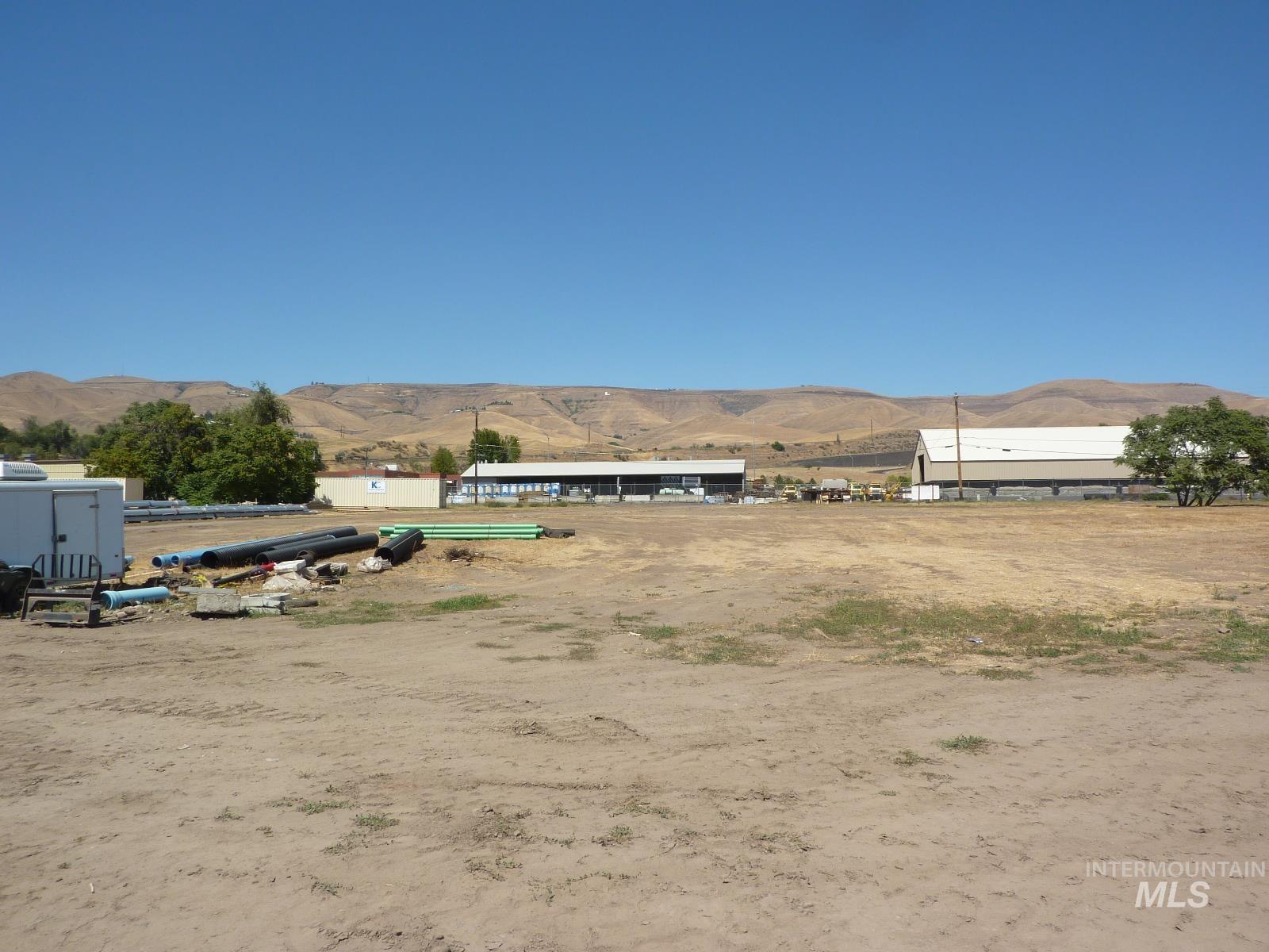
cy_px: 476
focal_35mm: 25
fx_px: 916
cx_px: 634
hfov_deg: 69.4
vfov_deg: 54.9
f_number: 5
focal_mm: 4.1
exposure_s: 1/500
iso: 80
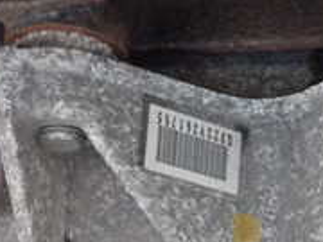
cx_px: 341
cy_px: 272
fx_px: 933
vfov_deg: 14.4
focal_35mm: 100
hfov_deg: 19.0
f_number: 2.3
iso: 800
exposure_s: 1/20
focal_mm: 5.4
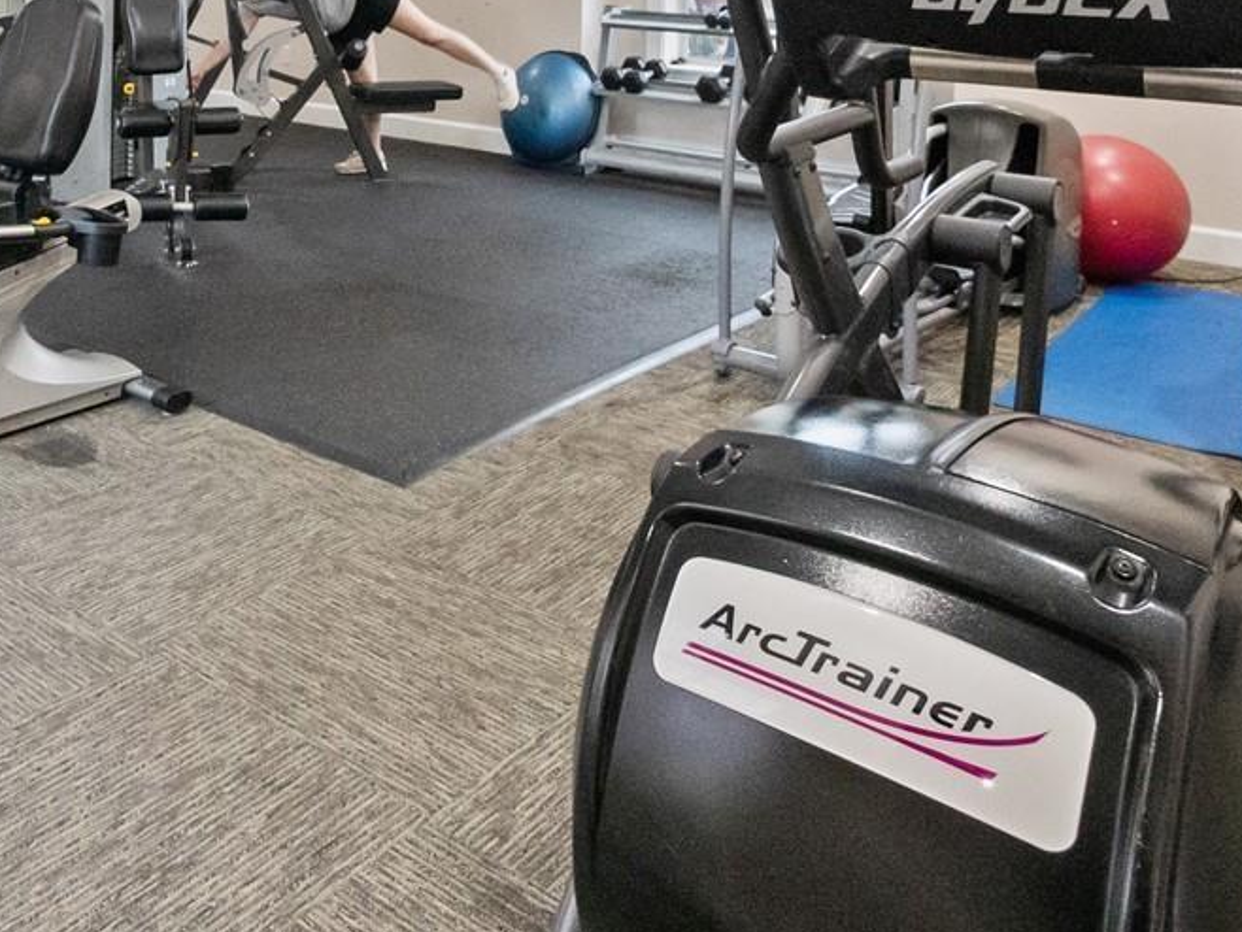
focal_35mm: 34
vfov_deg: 37.8
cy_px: 22
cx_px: 258
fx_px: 1220
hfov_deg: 50.8
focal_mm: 7
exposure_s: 1/25
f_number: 4
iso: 3200
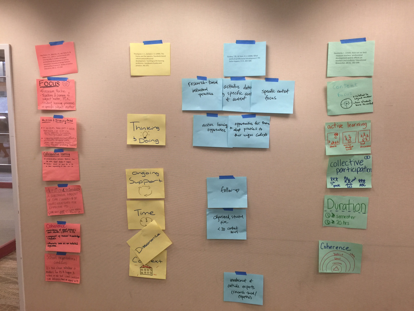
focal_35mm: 29
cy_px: 156
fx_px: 347
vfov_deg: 48.2
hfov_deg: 61.7
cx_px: 207
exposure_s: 1/15
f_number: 2.2
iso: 40
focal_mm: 4.15
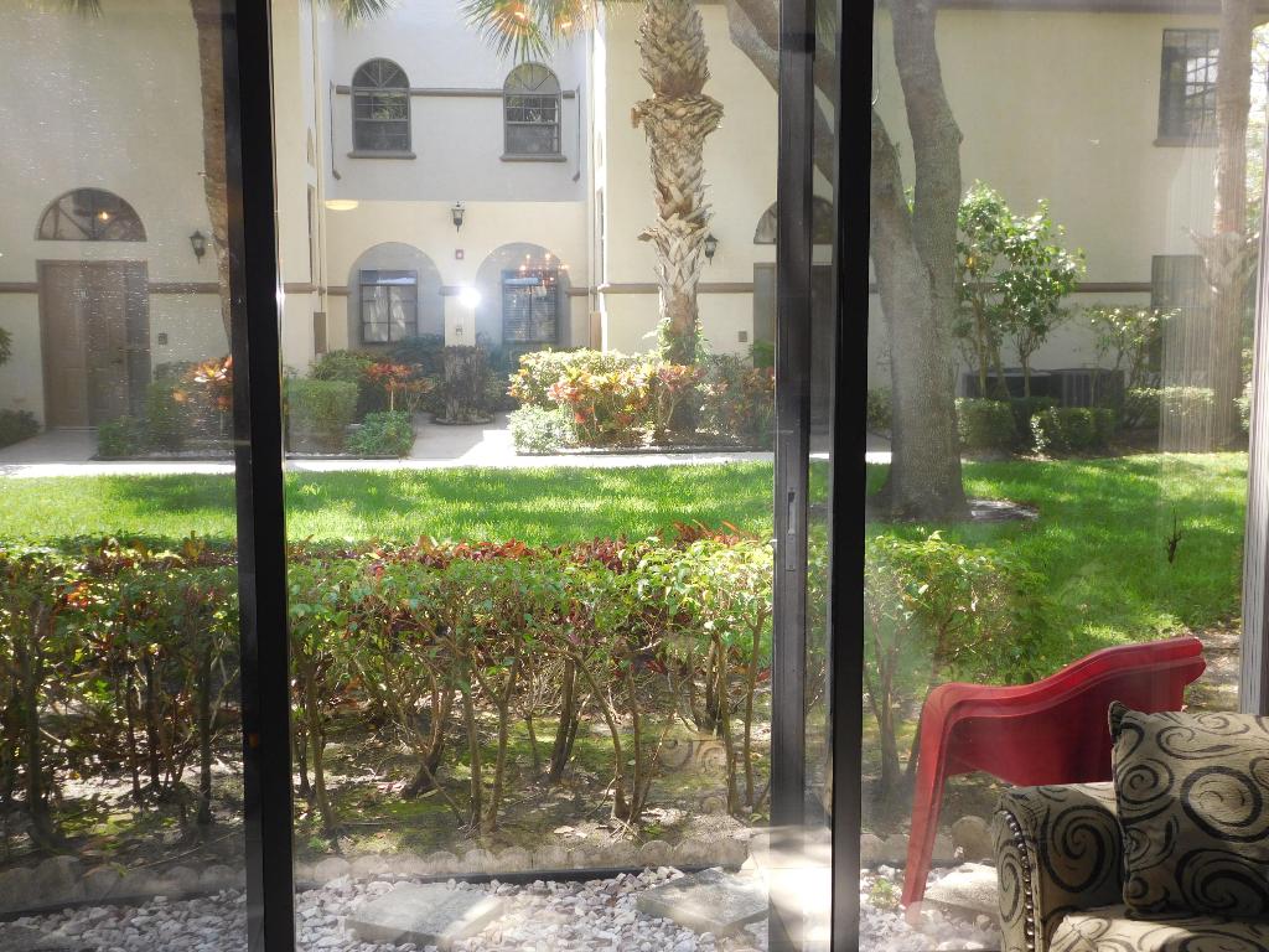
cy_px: 476
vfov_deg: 36.0
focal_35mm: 40
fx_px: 1466
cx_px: 634
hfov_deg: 46.8
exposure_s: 1/50
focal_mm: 7.1
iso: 125
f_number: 3.6
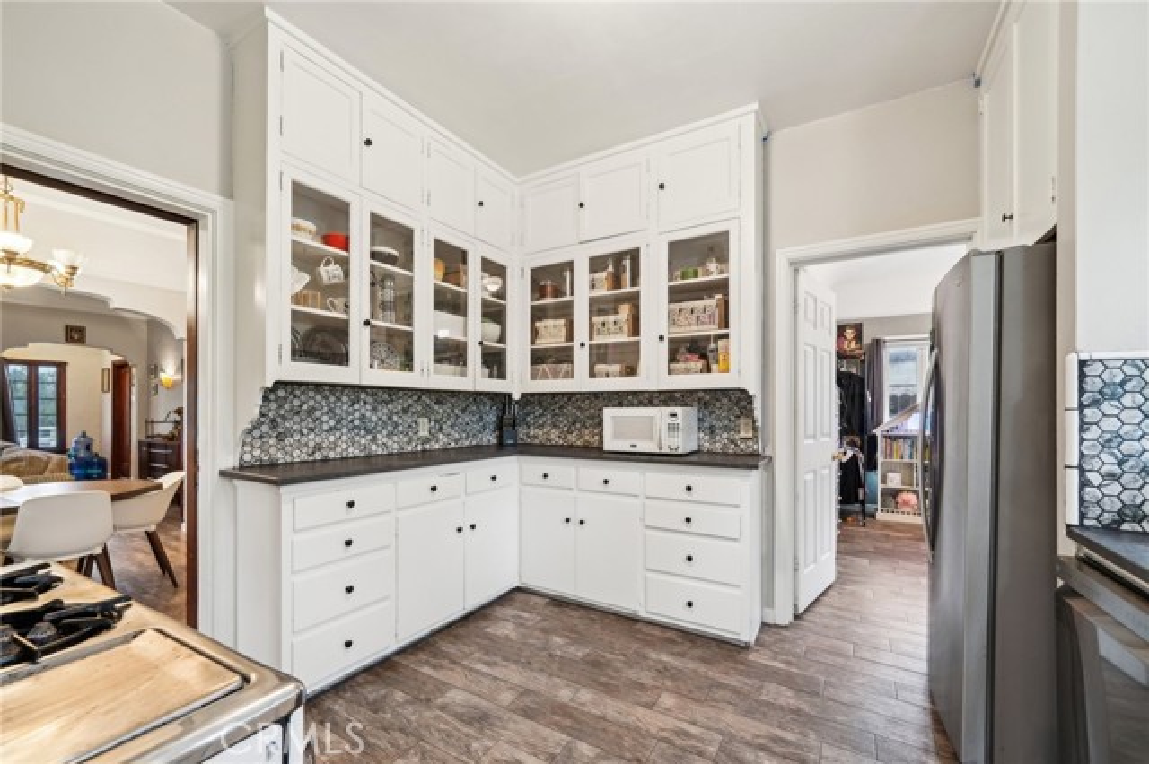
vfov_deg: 81.1
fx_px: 447
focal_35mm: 14
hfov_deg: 104.3
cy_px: 382
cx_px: 574
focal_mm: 14
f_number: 7.1
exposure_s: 1/6
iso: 400
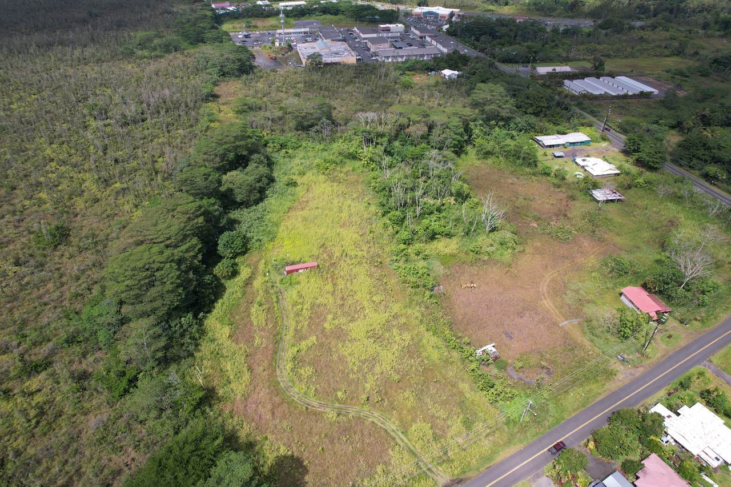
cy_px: 244
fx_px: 447
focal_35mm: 22
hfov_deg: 78.6
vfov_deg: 57.2
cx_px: 366
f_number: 2.8
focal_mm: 8.38
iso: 100
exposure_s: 1/1600
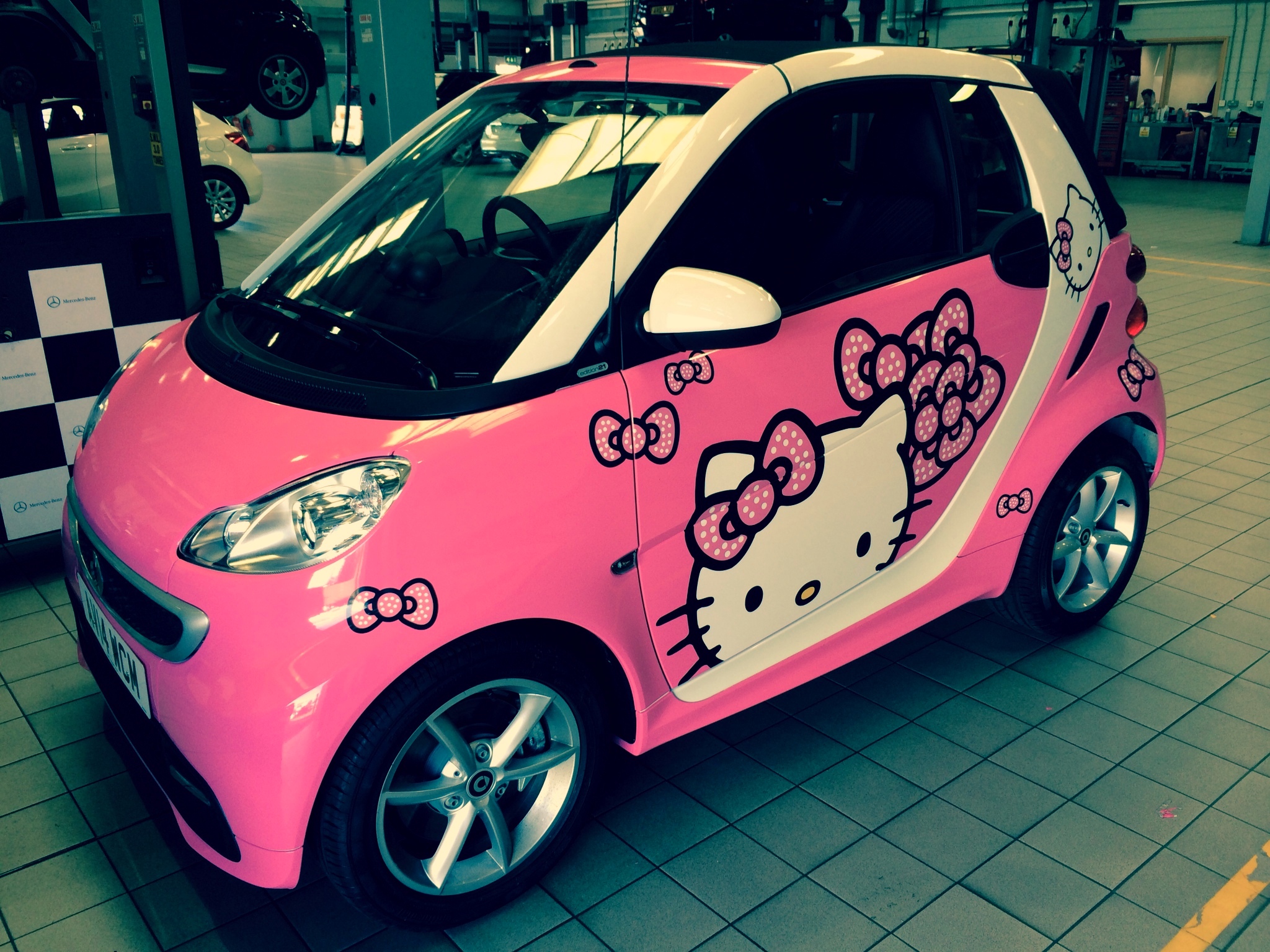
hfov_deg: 60.0
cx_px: 635
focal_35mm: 30
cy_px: 476
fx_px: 1101
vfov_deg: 46.8
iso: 50
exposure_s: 1/60
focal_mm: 4.12
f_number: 2.2
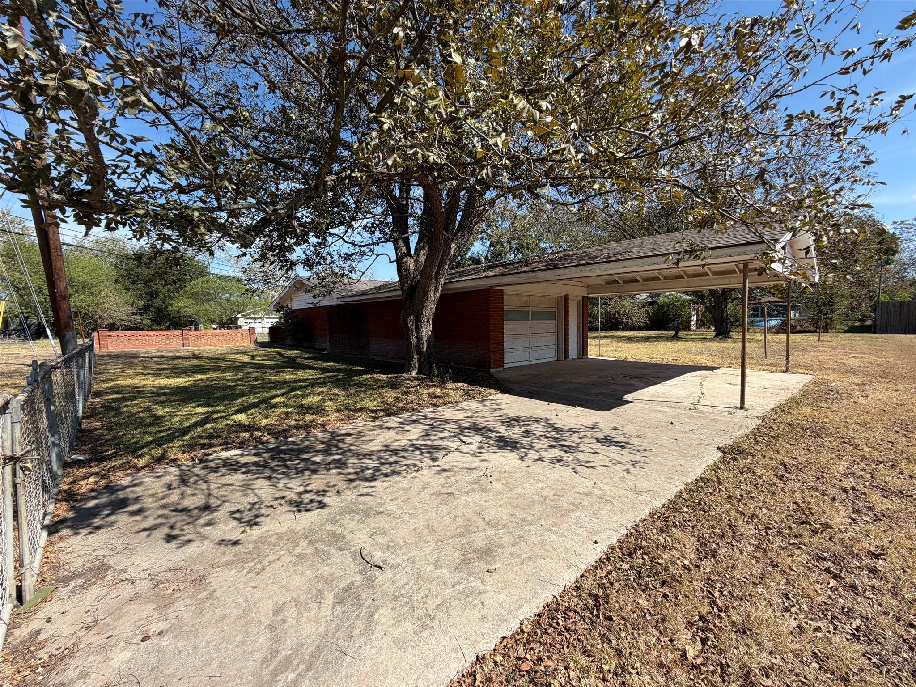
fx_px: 370
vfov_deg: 85.7
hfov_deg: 102.1
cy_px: 344
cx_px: 458
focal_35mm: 14
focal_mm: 2.22
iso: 32
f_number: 2.2
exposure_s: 1/770
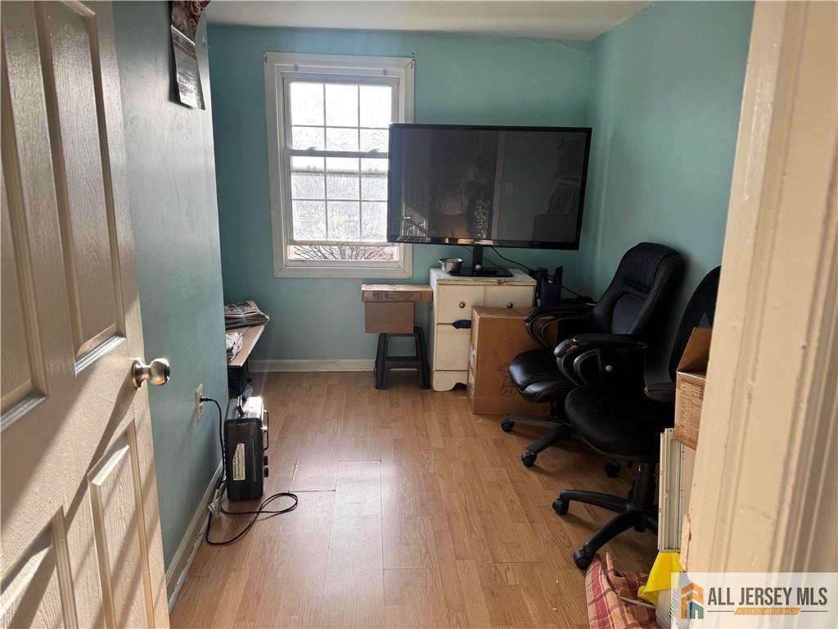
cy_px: 314
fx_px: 581
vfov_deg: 56.8
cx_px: 419
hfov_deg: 71.6
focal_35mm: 24
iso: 64
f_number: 1.78
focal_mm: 6.76
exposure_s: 1/218
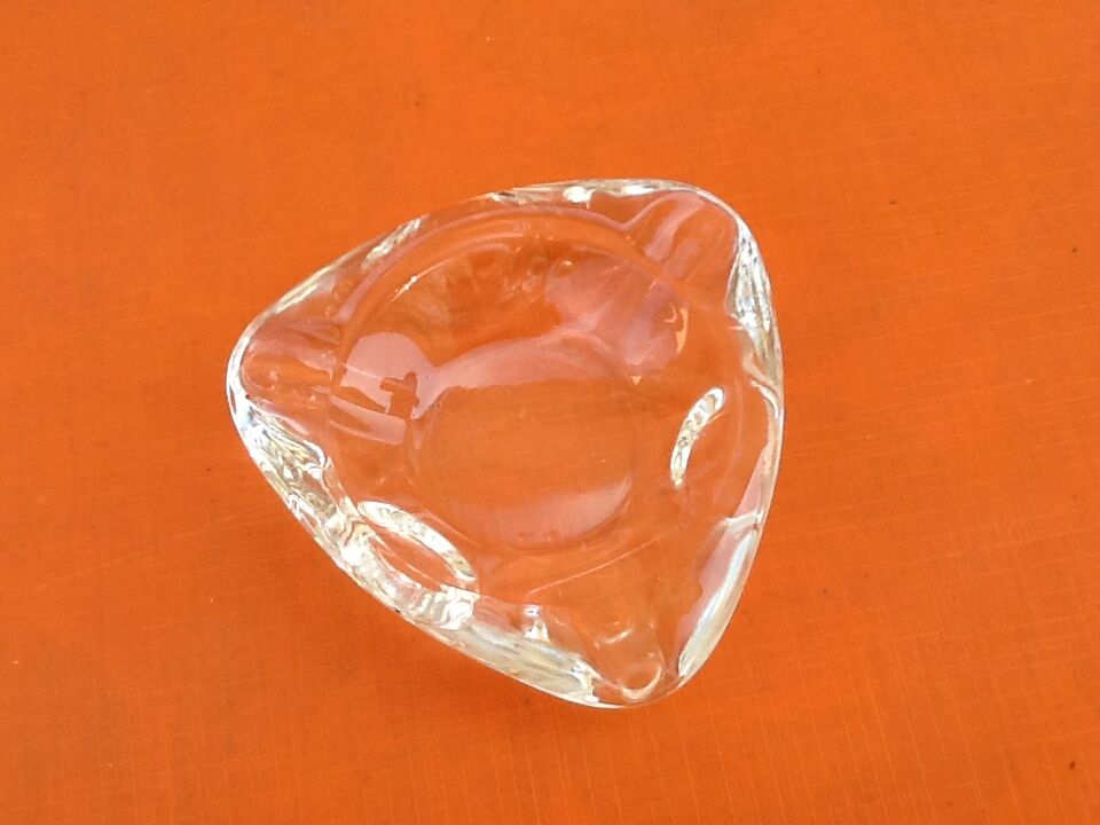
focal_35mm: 44
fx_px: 1398
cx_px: 550
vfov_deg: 32.9
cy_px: 412
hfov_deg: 42.9
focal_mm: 2.03
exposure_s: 1/307
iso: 40
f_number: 2.4
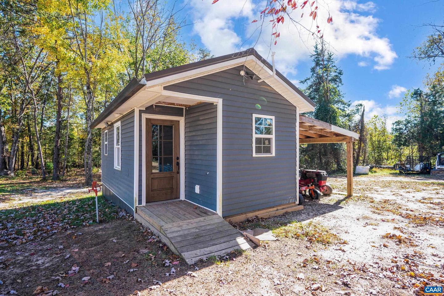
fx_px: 222
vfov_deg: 67.3
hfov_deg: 90.0
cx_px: 222
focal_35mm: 18
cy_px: 148
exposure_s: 1/640
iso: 400
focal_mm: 18
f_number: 4
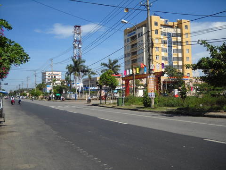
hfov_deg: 45.8
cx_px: 113
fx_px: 268
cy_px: 85
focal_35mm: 41
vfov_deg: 35.1
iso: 64
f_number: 5.5
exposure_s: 1/384
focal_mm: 6.72
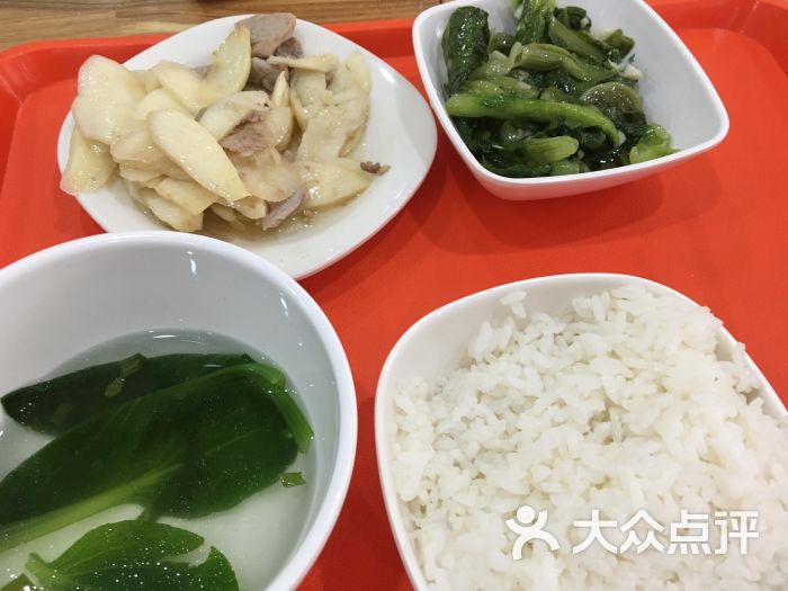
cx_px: 394
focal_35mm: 29
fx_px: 660
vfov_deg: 48.2
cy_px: 296
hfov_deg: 61.7
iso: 160
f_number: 2.2
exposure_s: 1/33
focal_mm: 4.15
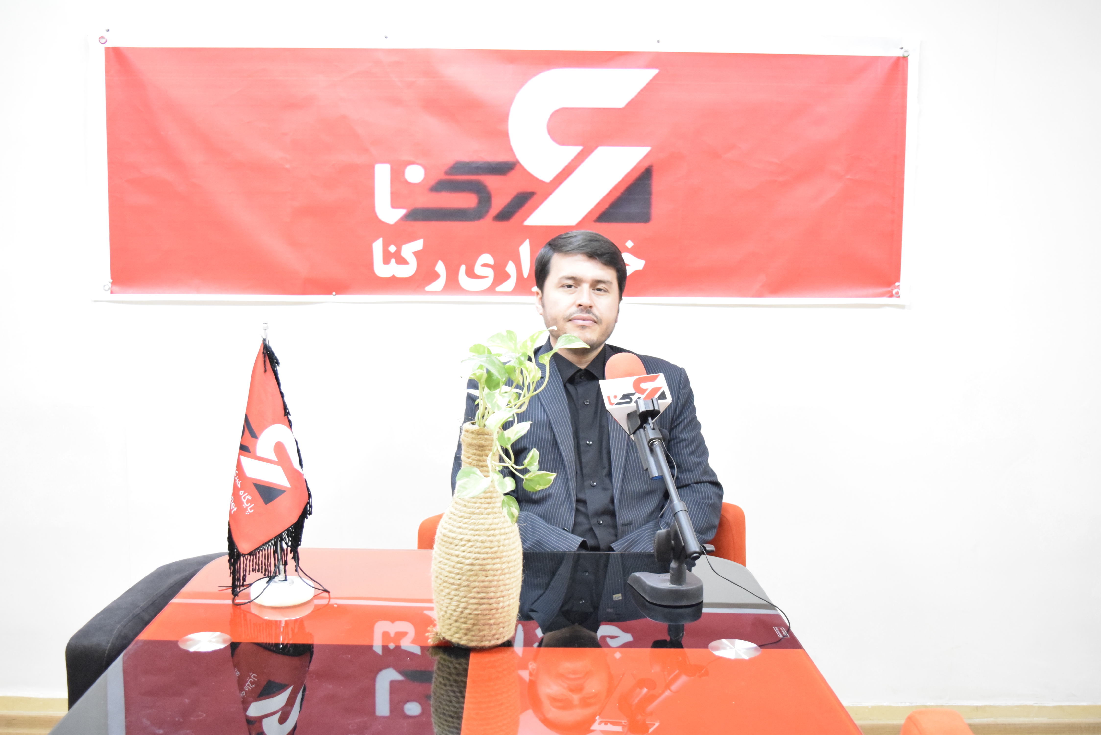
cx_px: 550
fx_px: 1101
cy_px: 368
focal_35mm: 36
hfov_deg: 53.1
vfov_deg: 36.9
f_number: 4
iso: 5000
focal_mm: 24
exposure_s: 1/125
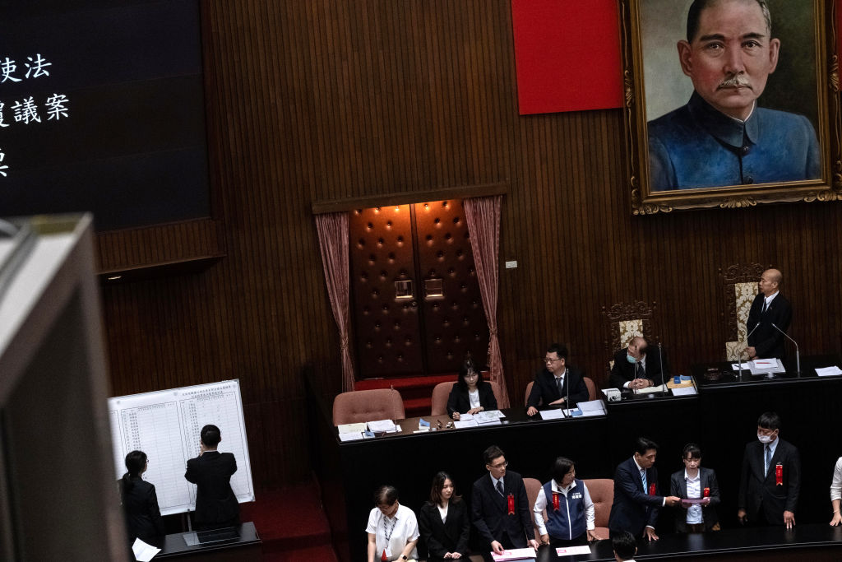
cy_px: 281
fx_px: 2456
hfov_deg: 19.5
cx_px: 421
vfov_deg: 13.0
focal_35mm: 105
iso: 3200
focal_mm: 70
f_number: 5.6
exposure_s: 1/160
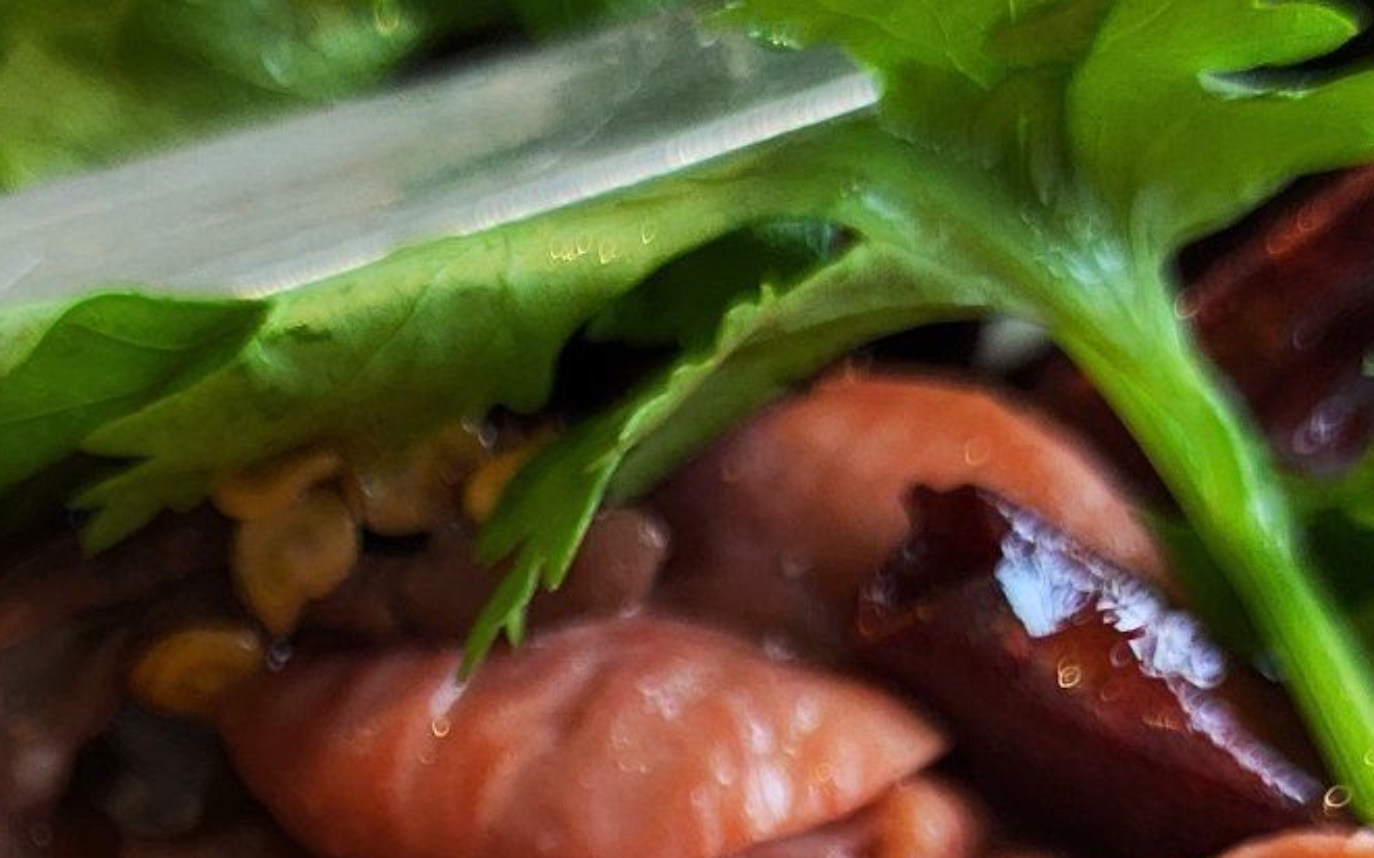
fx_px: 3931
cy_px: 1313
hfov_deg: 19.6
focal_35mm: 105
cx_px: 281
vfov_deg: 11.9
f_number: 1.8
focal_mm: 4.68
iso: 50
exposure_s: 1/100
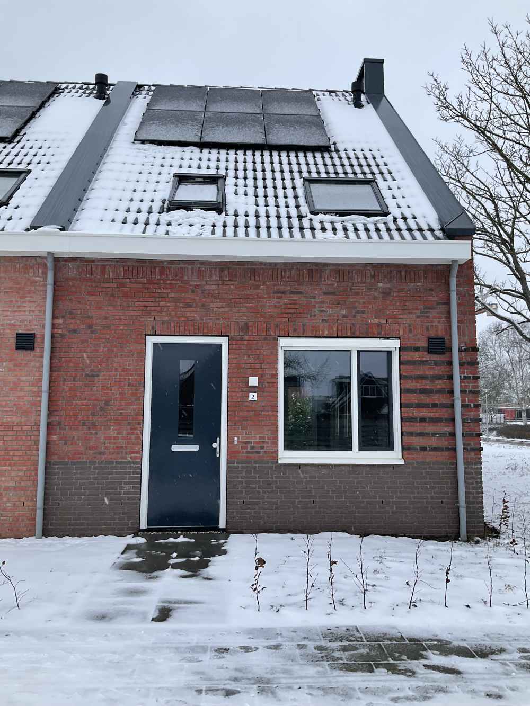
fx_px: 592
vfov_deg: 61.7
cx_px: 265
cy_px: 353
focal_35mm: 29
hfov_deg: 48.2
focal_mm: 3
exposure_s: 1/283
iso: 16
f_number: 1.8
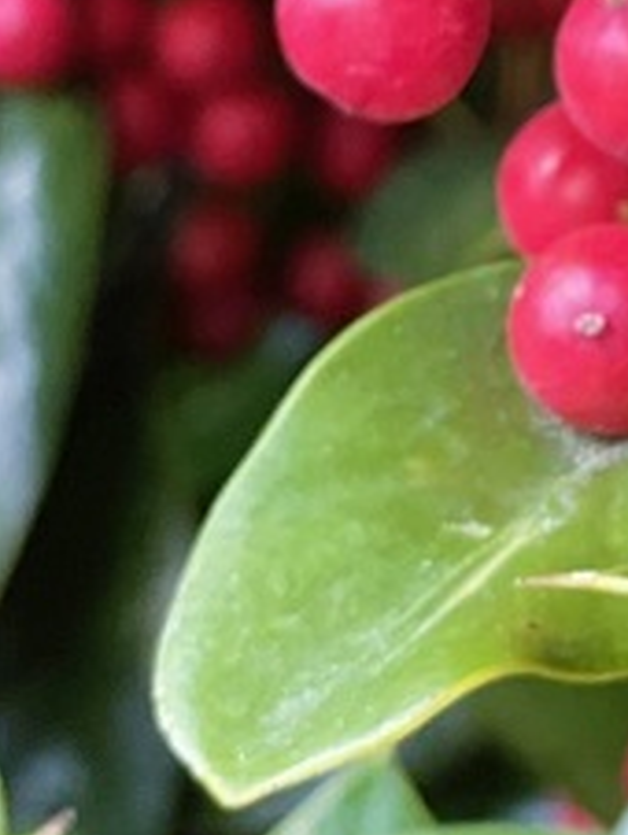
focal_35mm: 184
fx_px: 4442
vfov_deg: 10.6
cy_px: -67
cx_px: 816
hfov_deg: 8.0
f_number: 2
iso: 320
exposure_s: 1/40
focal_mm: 6
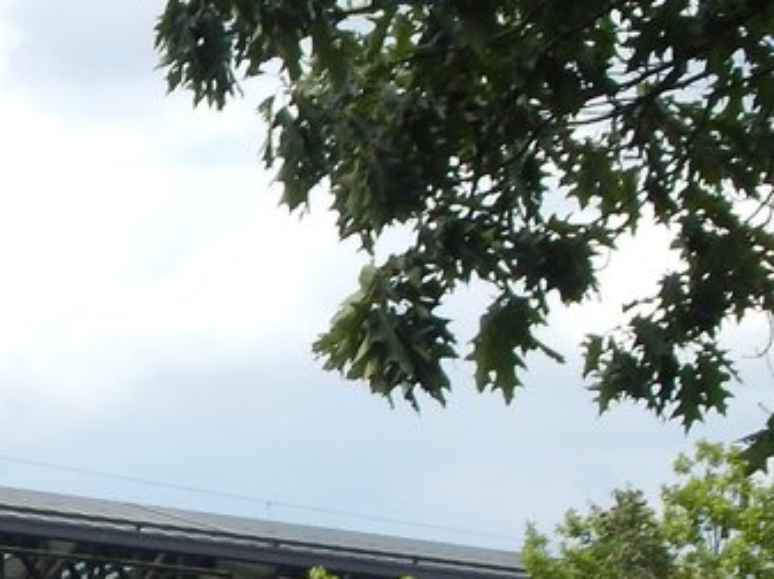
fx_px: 3819
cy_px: 968
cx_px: -400
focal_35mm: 171
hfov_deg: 11.1
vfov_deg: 8.4
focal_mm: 8.6
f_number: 3.7
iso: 125
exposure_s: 1/800
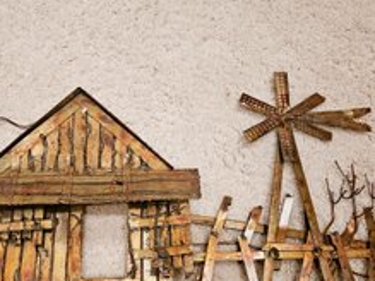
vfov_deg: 39.0
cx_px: 150
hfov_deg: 51.0
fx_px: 390
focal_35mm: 36
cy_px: 194
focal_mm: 5.4
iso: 640
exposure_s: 1/60
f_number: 1.8
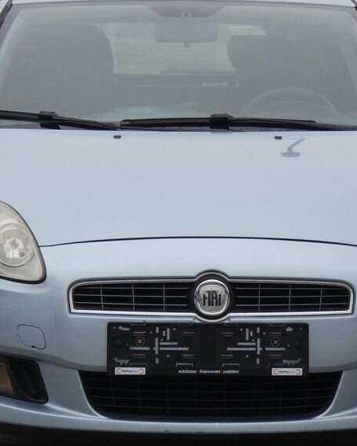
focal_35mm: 185
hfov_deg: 8.4
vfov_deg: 10.4
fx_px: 2442
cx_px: 182
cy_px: 241
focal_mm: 18.8
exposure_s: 1/125
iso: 80
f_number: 5
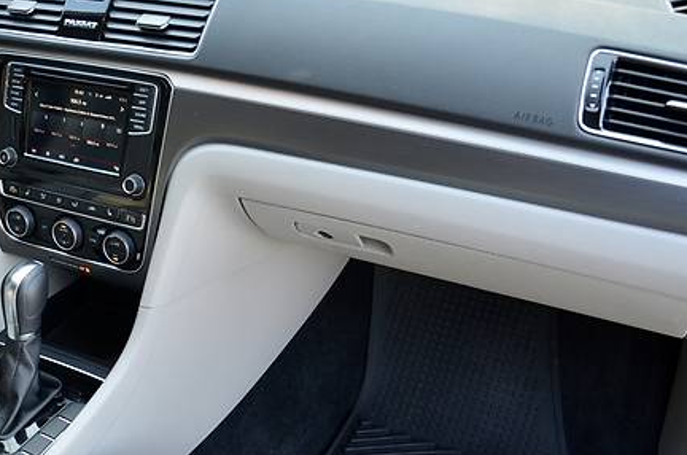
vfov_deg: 26.9
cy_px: 253
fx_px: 952
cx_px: 143
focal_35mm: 50
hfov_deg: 38.3
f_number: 4.5
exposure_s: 1/80
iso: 400
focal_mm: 18
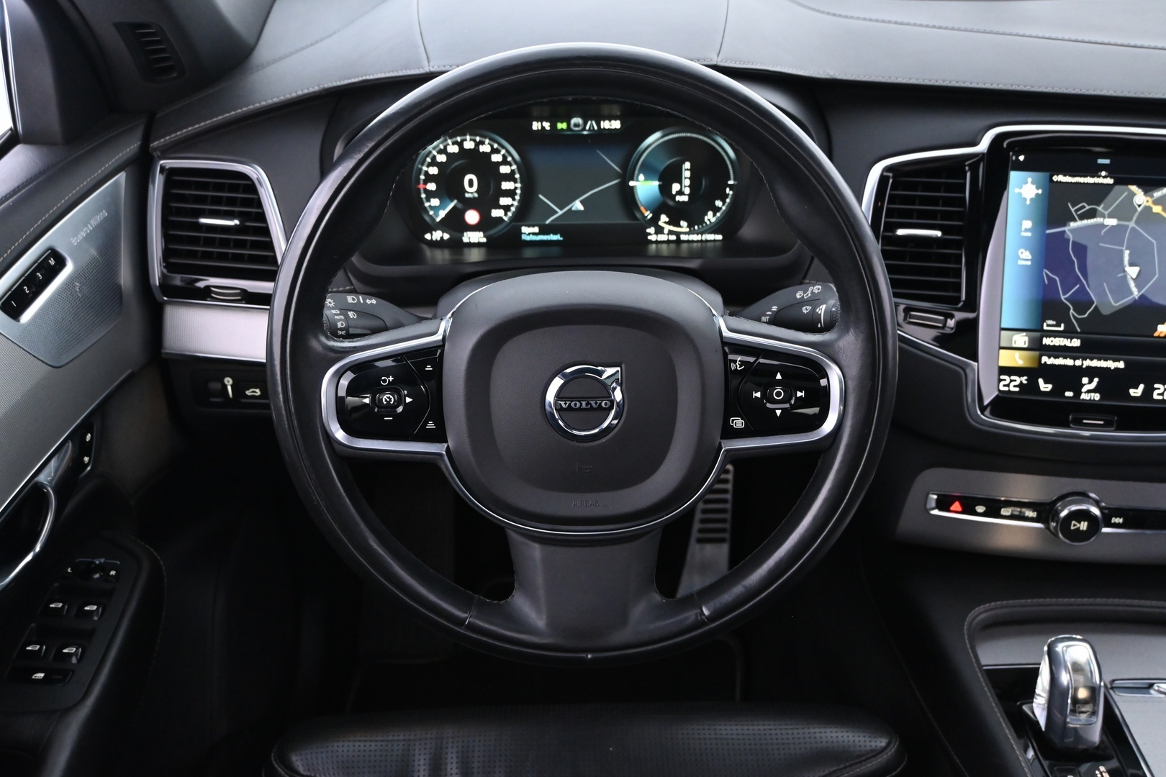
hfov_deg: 55.1
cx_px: 583
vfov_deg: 38.4
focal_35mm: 34
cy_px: 388
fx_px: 1117
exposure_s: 1/15
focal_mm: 23
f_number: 4.2
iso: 2200
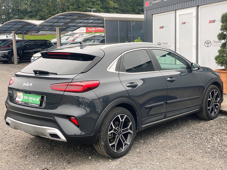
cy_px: 85
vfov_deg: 28.0
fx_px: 341
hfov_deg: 36.8
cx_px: 114
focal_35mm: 52
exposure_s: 1/122
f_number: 2
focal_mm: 6
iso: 25
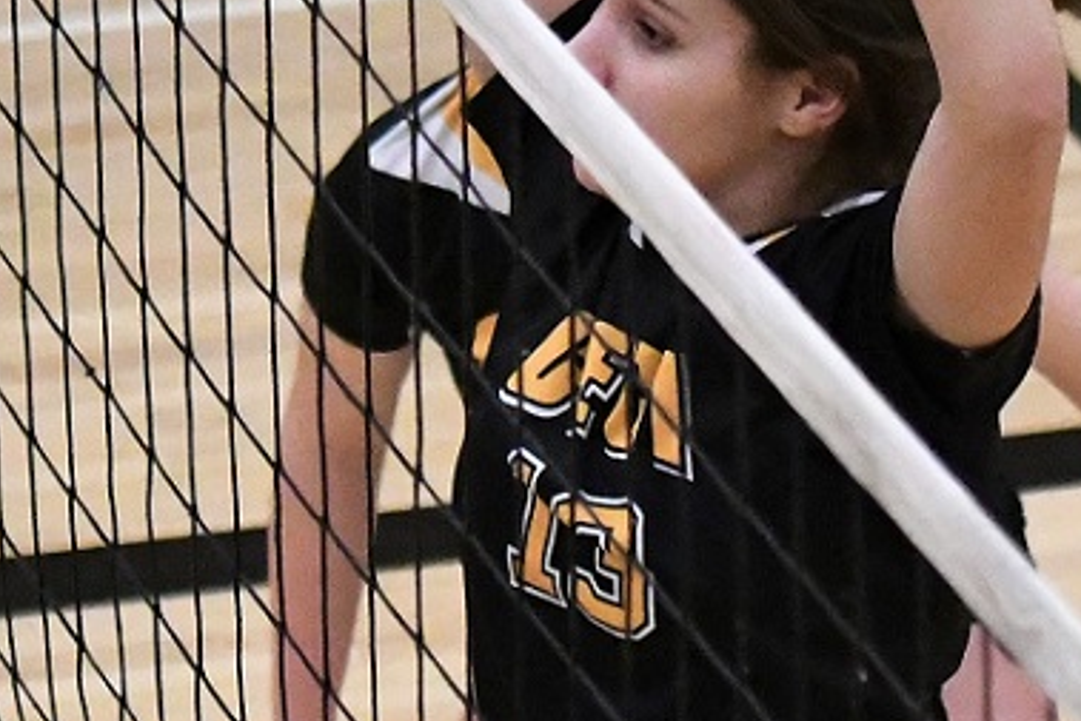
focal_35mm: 307
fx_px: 9222
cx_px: -222
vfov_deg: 4.5
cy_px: 255
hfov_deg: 6.7
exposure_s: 1/1000
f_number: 2.8
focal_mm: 70
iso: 10000
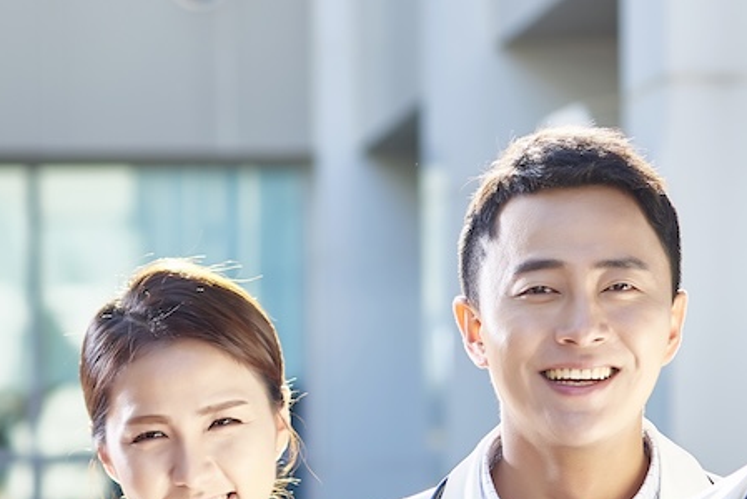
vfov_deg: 6.0
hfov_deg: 9.1
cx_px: 434
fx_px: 4713
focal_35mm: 227
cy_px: 550
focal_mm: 85
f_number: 4
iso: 100
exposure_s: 1/200
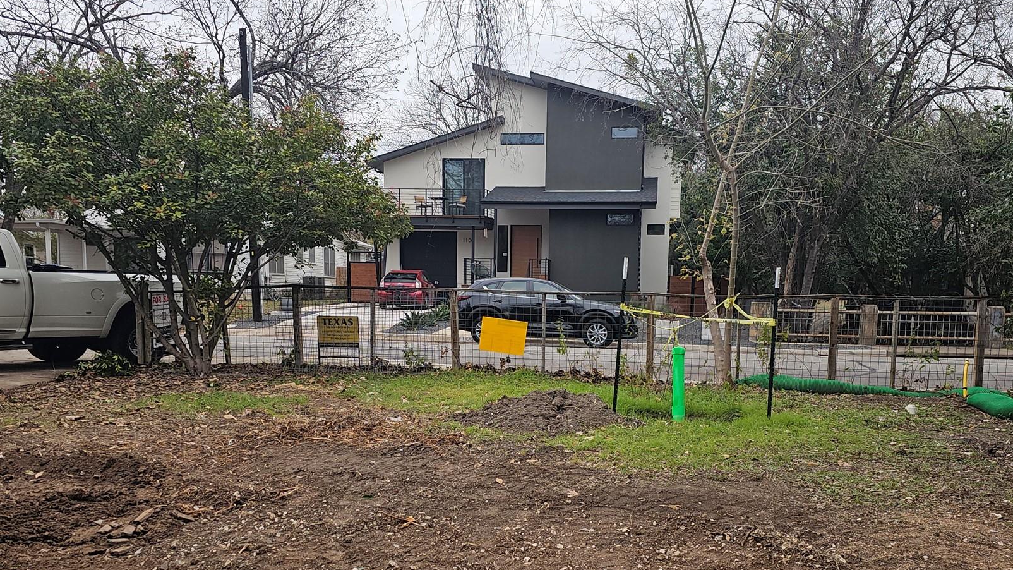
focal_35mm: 32
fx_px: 859
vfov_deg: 36.3
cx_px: 525
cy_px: 385
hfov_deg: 61.0
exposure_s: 1/133
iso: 10
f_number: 1.7
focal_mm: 6.3
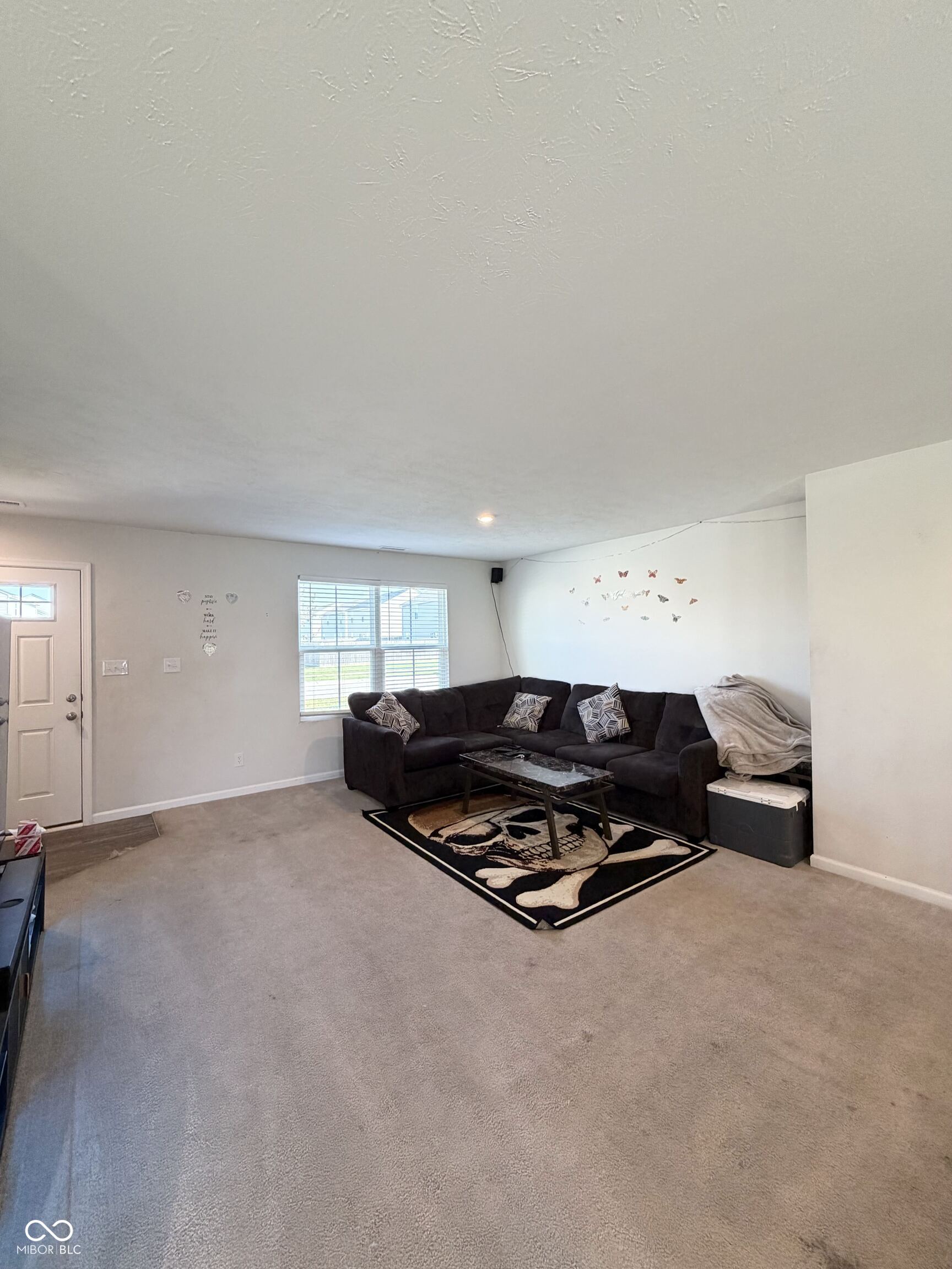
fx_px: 513
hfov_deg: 85.7
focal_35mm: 14
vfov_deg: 102.1
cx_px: 476
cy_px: 634
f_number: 2.2
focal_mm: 2.22
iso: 200
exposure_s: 1/60
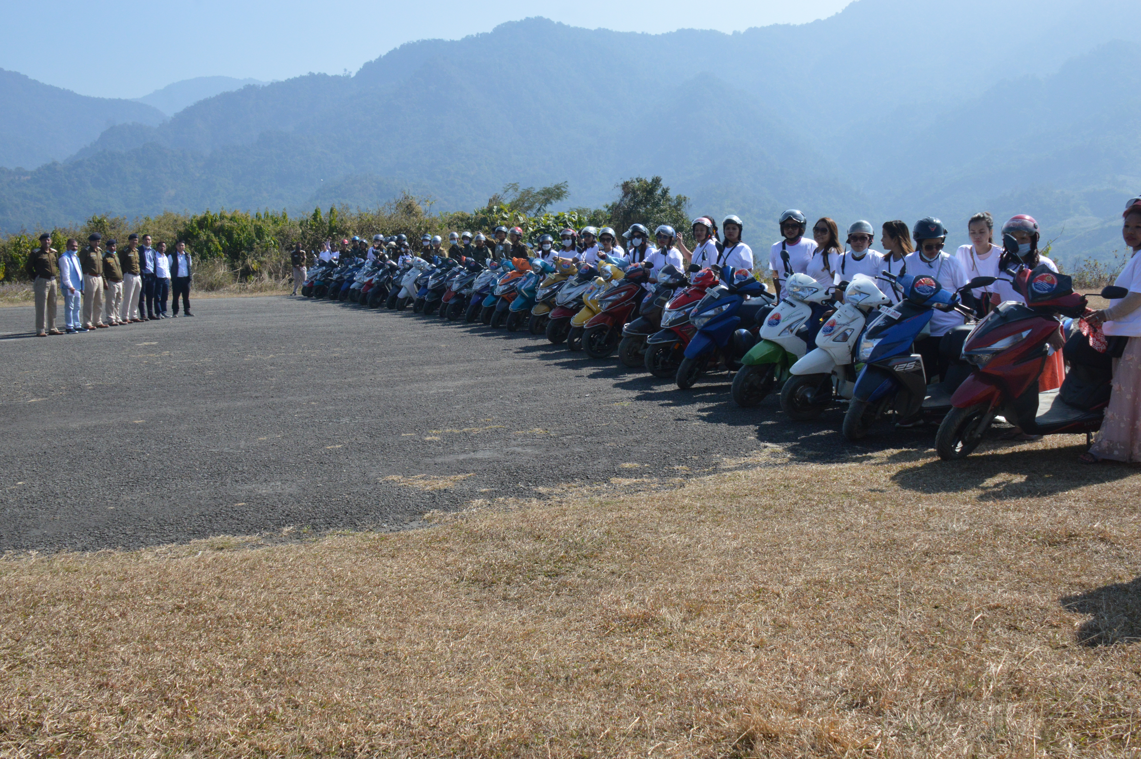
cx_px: 570
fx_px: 1140
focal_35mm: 36
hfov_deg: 53.2
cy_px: 380
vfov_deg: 36.8
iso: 800
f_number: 13
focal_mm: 24
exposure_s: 1/640
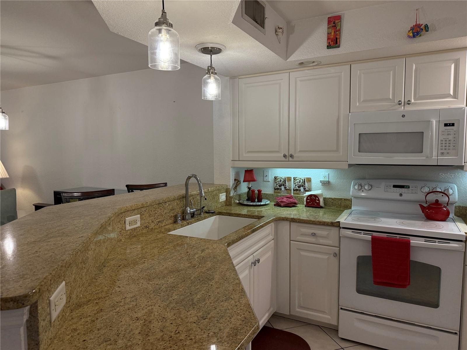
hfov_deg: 71.6
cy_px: 175
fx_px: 324
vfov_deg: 56.8
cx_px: 234
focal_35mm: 24
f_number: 1.78
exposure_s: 1/158
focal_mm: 6.76
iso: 200
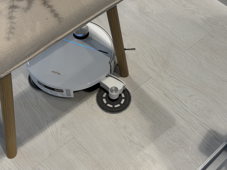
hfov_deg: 39.7
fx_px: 315
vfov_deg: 30.3
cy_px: 85
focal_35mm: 48
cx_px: 114
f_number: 1.78
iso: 100
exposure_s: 1/98
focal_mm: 6.76
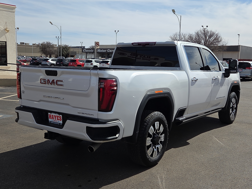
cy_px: 94
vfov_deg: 36.8
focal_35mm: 39
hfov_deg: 47.9
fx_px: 284
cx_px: 126
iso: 76
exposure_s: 1/10000
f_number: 1.8
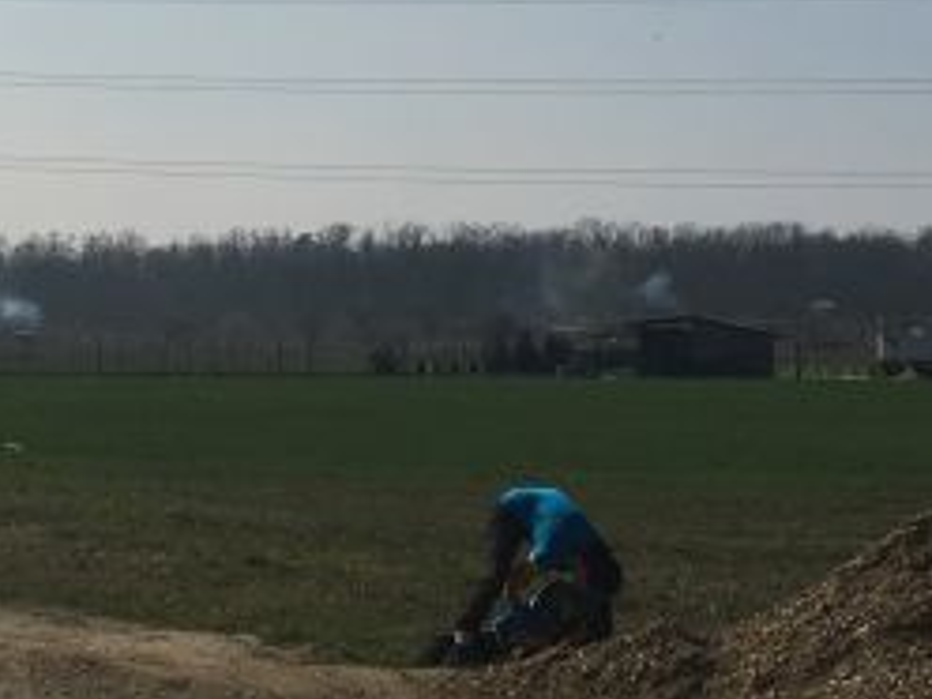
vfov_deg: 12.6
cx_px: 421
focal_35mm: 117
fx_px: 3150
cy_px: 188
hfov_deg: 16.8
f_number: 2.2
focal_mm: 4.15
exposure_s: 1/5128
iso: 25
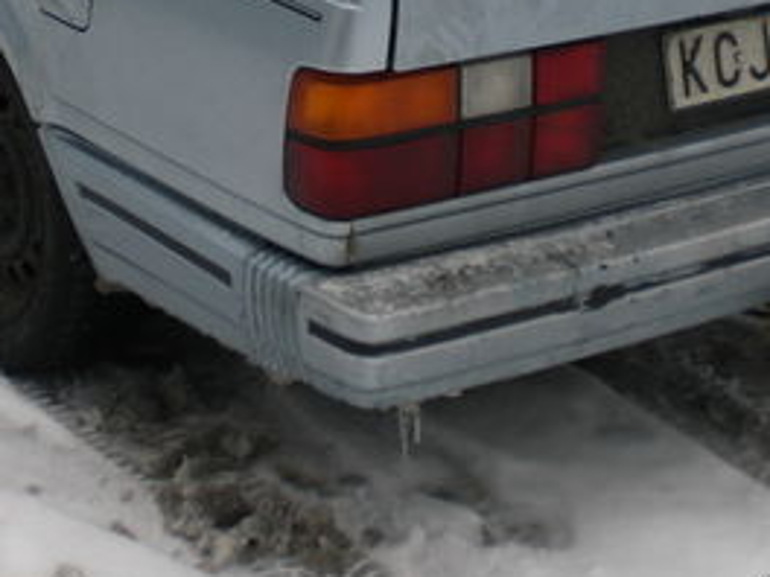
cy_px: -82
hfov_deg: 21.3
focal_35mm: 92
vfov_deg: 15.6
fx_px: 2046
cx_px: 327
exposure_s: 1/160
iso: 50
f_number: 3.1
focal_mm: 6.3
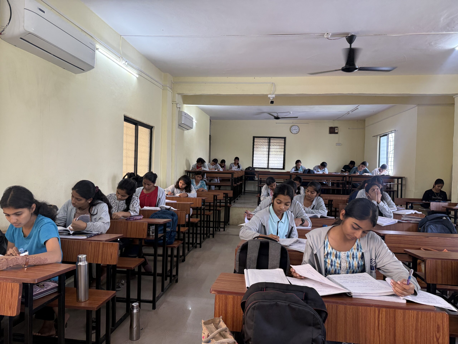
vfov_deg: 56.8
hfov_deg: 71.6
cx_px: 229
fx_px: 318
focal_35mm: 24
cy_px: 172
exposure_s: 1/100
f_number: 1.78
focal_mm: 6.76
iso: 200
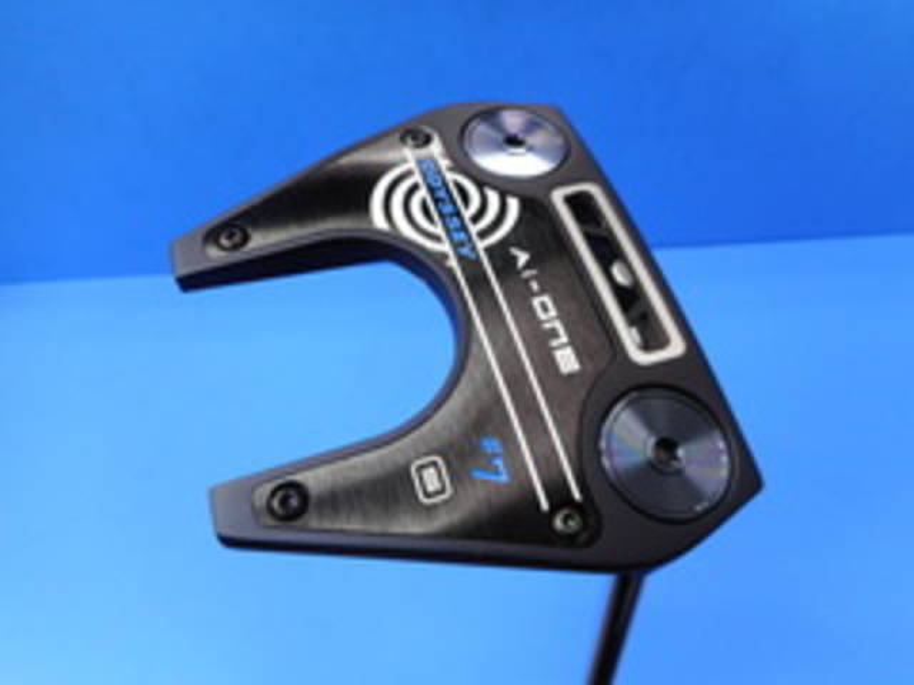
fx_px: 660
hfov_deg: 69.4
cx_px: 457
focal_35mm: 25
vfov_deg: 54.9
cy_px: 342
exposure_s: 1/30
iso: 110
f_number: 3.7
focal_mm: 4.5
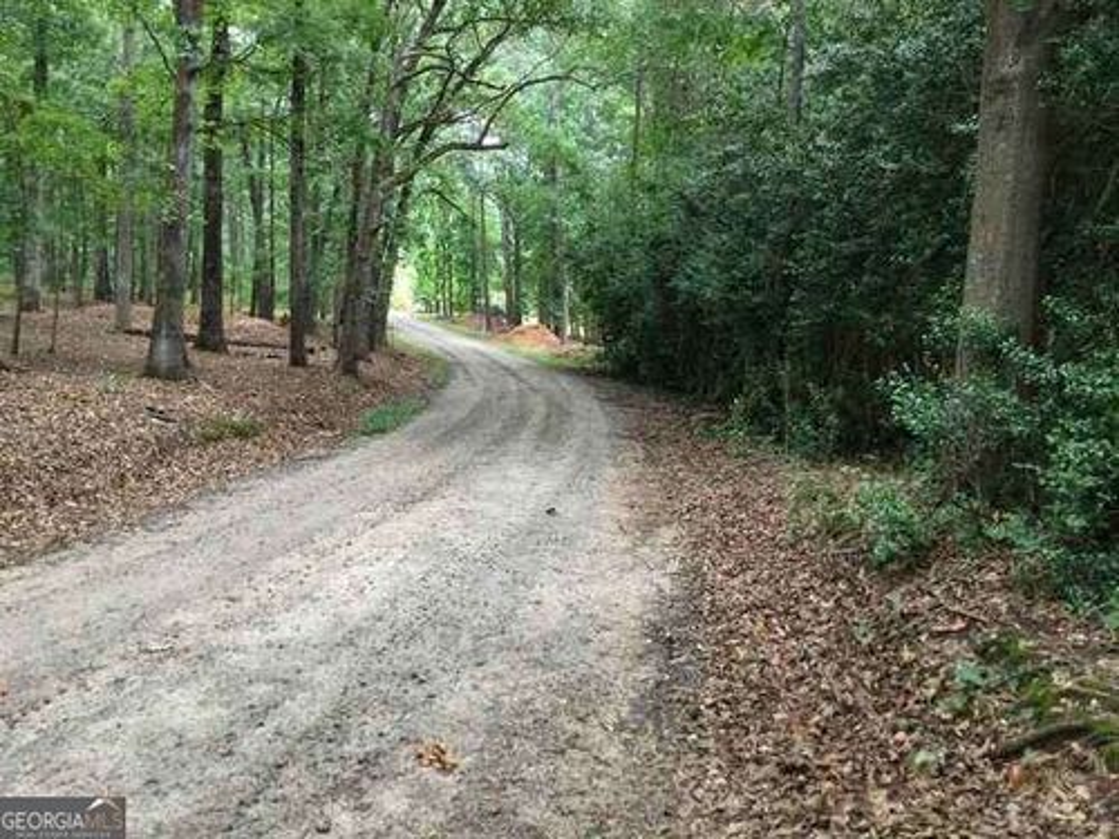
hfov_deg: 58.4
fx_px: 1002
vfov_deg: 45.4
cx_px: 560
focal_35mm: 31
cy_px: 420
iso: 100
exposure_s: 1/30
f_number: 2.4
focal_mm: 3.3
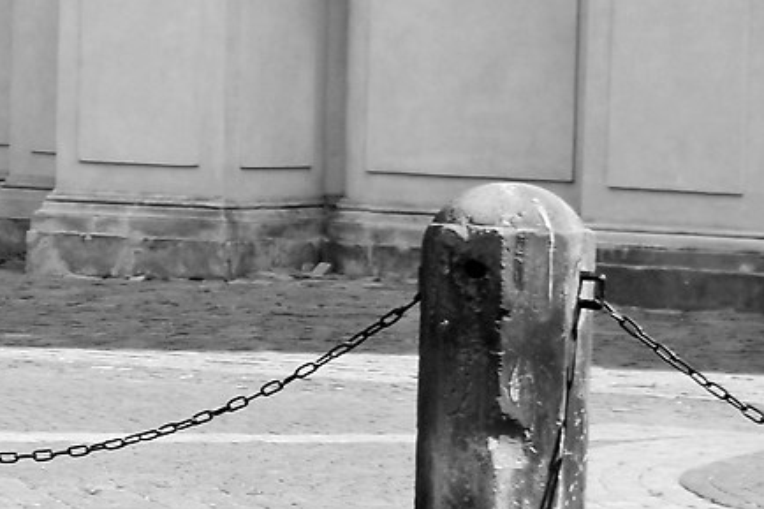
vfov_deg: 4.8
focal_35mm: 287
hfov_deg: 6.9
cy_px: 342
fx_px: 6088
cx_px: -922
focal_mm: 35
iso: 200
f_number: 5.6
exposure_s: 1/500
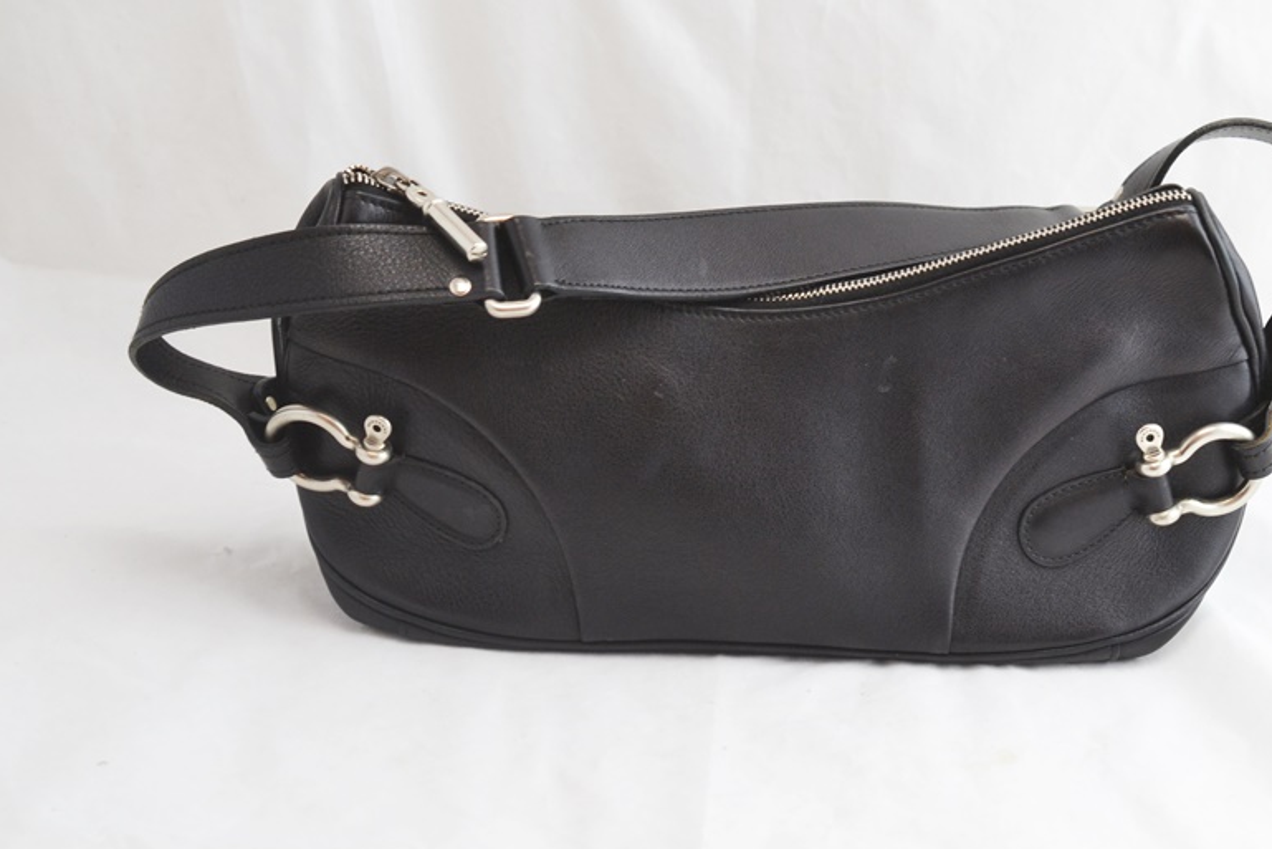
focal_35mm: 78
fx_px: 2756
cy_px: 486
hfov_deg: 25.9
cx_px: 786
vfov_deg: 17.5
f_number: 4.5
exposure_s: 1/80
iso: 400
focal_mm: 40
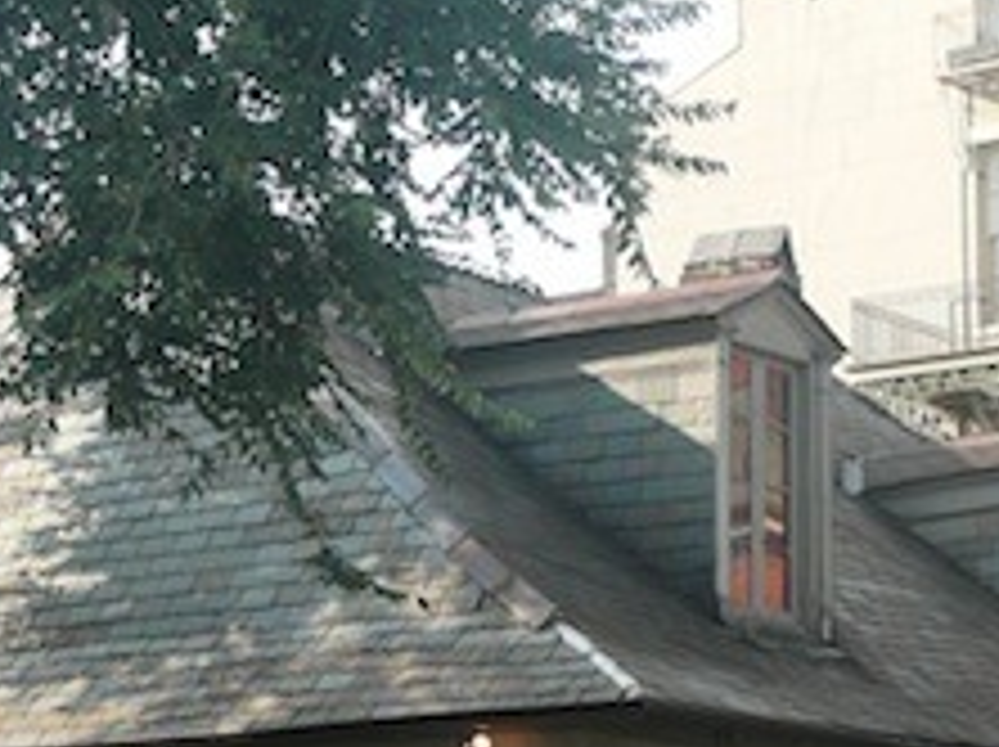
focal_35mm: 130
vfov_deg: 11.3
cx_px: 486
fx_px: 3748
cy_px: 666
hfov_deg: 15.2
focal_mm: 6.5
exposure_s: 1/250
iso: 100
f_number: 3.9
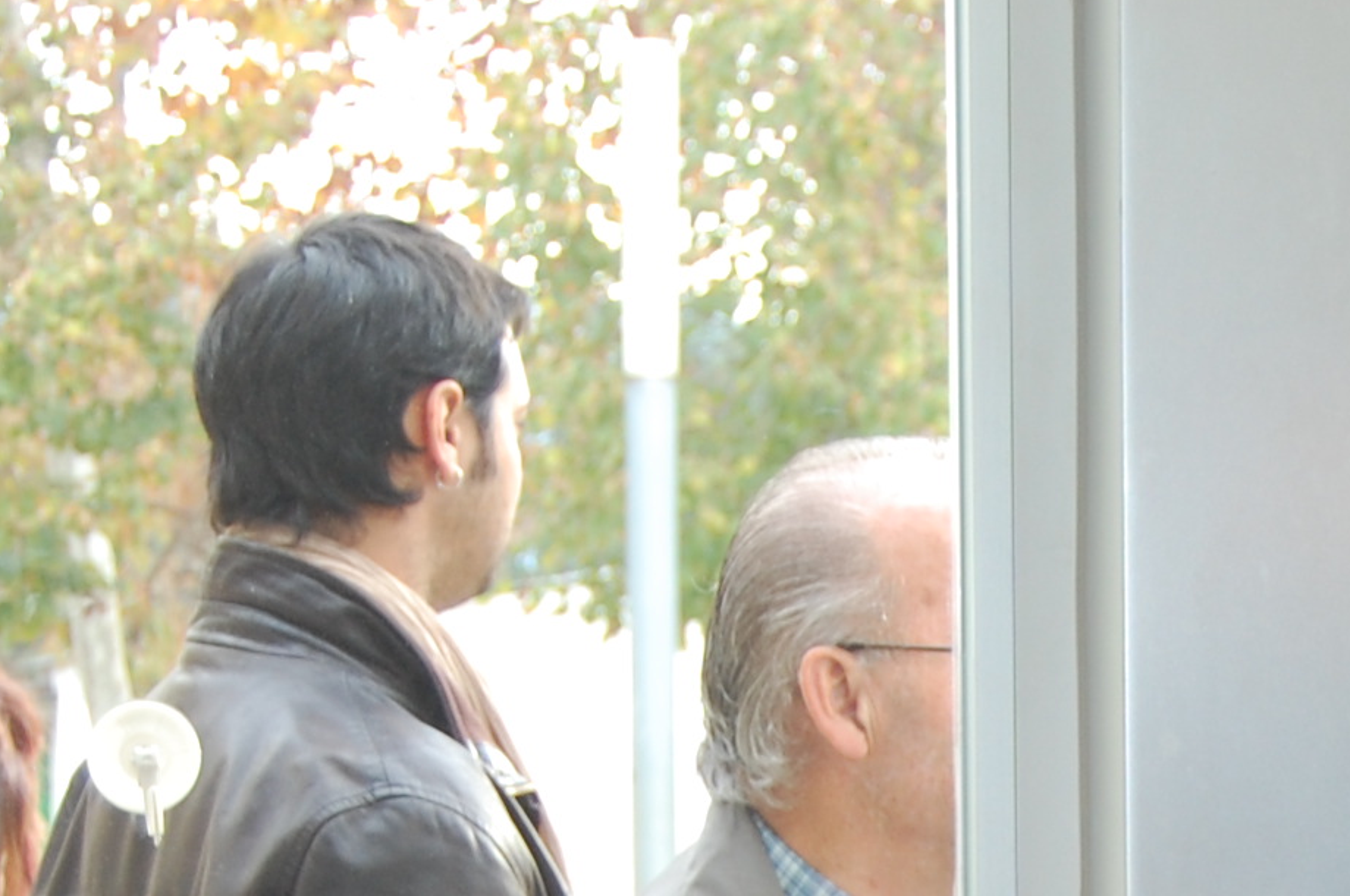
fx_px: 5880
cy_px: 1377
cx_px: 1407
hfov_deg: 12.9
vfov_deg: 8.5
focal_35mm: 157
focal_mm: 32
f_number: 4.5
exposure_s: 1/60
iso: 400
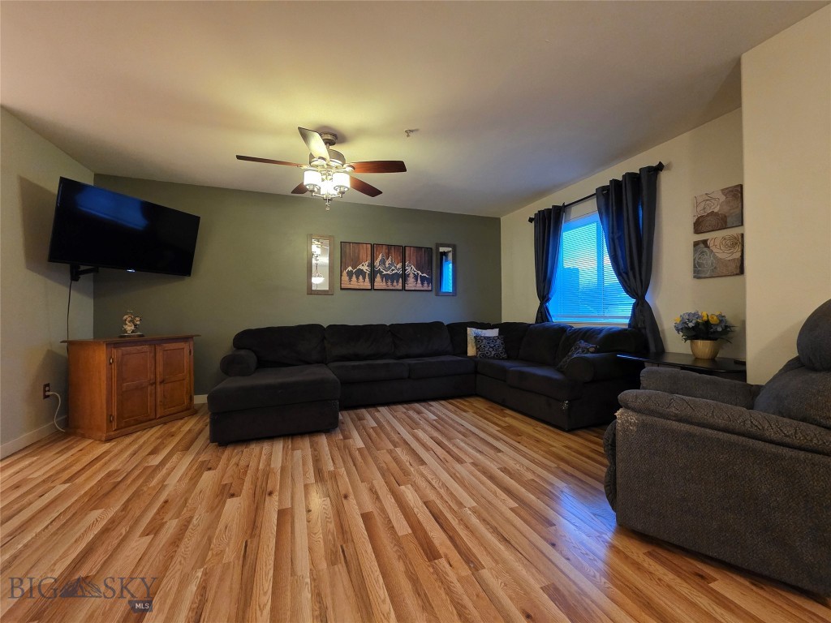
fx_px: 312
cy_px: 312
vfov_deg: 89.9
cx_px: 416
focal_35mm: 13
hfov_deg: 106.2
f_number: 1.9
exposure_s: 1/60
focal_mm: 2.2
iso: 640
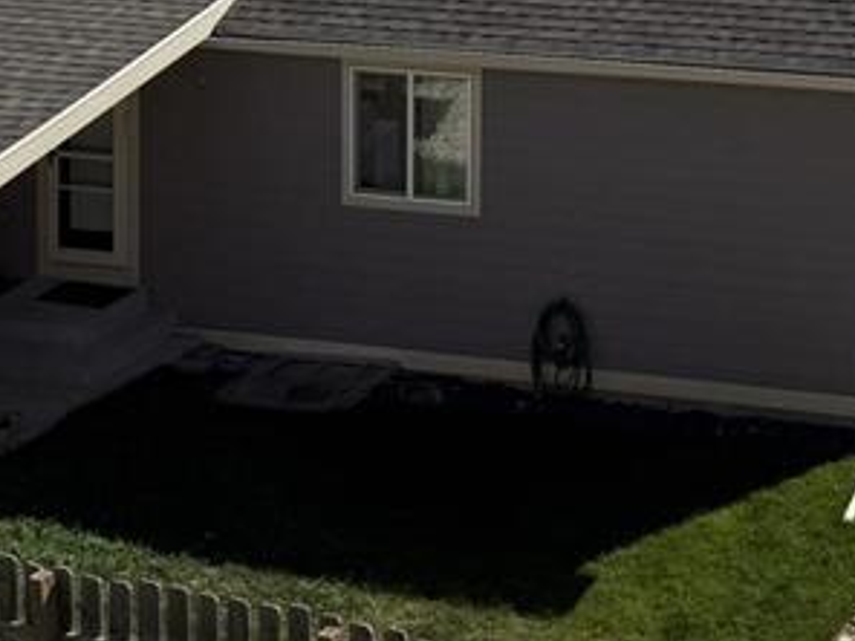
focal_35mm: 83
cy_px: -419
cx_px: 1083
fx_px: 2050
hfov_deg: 21.5
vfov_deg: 15.8
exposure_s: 1/9091
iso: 80
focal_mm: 6.76
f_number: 1.78
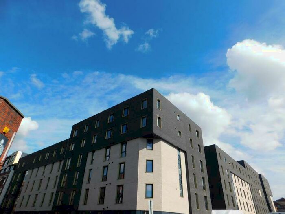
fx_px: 189
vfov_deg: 58.9
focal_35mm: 23
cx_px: 142
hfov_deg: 73.9
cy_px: 107
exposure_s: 1/500
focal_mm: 4
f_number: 6
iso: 125
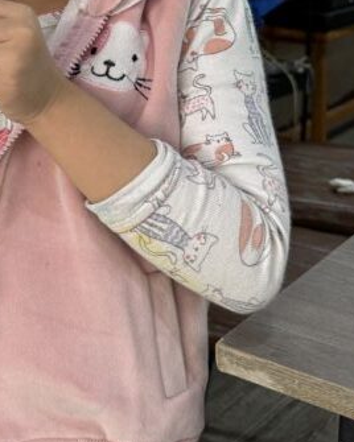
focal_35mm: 70
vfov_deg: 26.1
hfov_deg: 20.5
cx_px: -62
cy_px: 33
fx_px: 917
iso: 64
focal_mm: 6.76
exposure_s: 1/100
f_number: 1.78
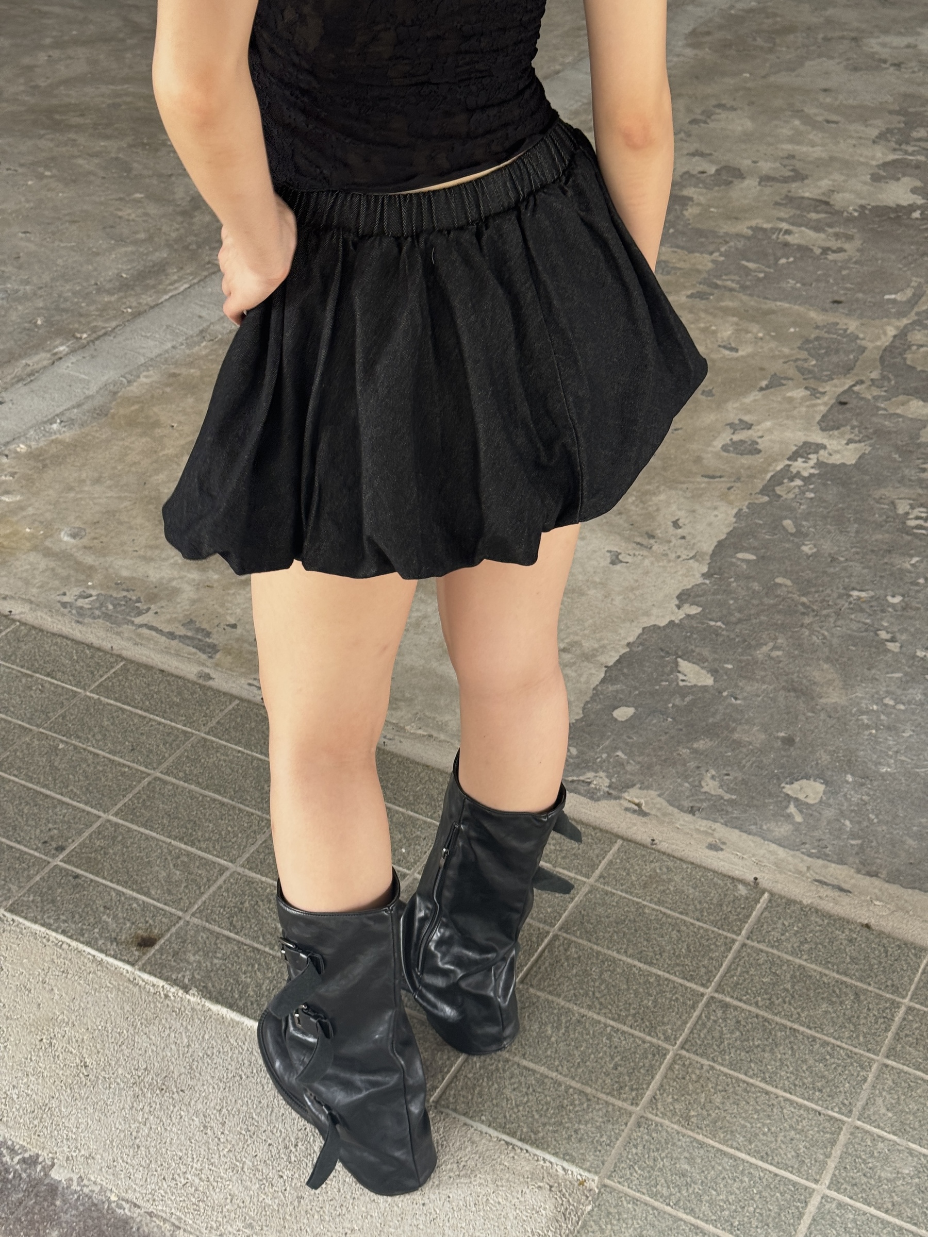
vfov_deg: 39.7
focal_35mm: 48
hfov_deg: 30.3
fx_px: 1716
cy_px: 618
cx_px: 464
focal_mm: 6.76
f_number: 1.78
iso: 100
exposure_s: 1/113
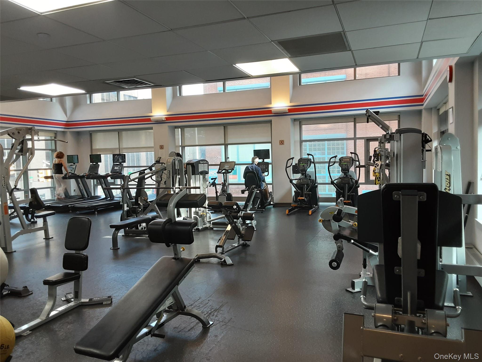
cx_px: 241
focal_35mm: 28
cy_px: 181
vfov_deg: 49.7
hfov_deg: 63.4
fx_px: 390
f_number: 1.9
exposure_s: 1/50
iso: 80
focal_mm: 2.9
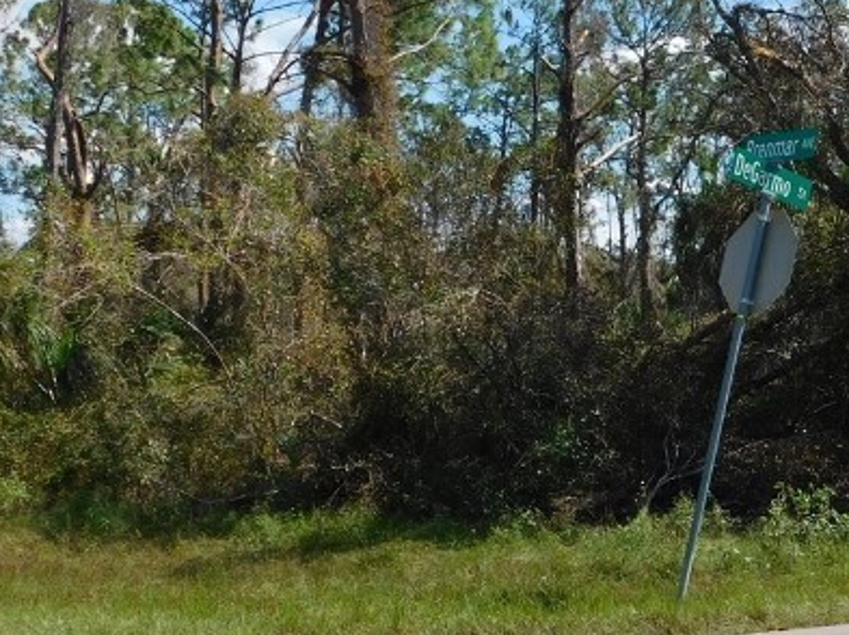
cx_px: 616
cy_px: 315
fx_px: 1470
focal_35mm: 60
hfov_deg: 31.7
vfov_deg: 24.4
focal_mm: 4
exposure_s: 1/1500
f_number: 3
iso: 125
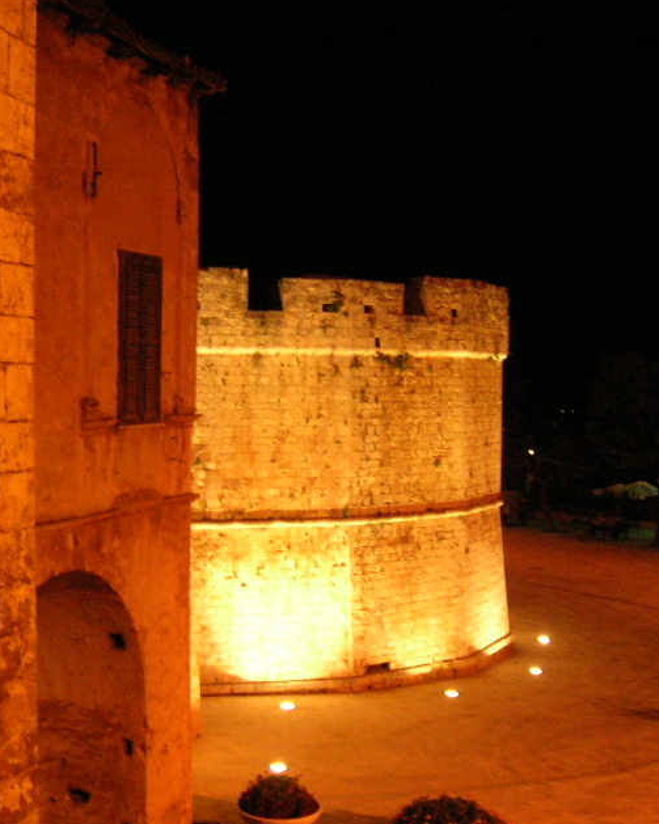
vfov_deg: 34.7
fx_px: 1317
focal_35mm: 54
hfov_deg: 28.0
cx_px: 270
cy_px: 456
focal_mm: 5.7
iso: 167
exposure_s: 1/3.9
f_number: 2.9
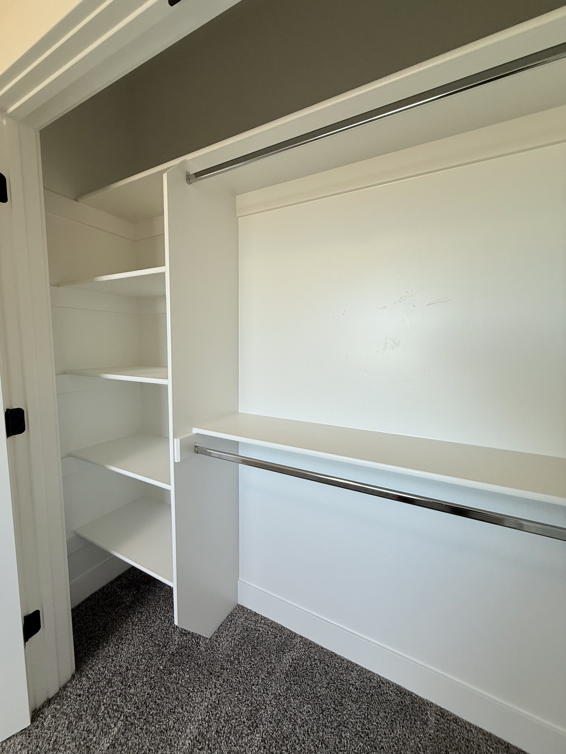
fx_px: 305
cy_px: 377
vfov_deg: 102.1
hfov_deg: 85.7
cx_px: 283
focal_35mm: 14
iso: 100
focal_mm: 2.22
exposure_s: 1/120
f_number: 2.2
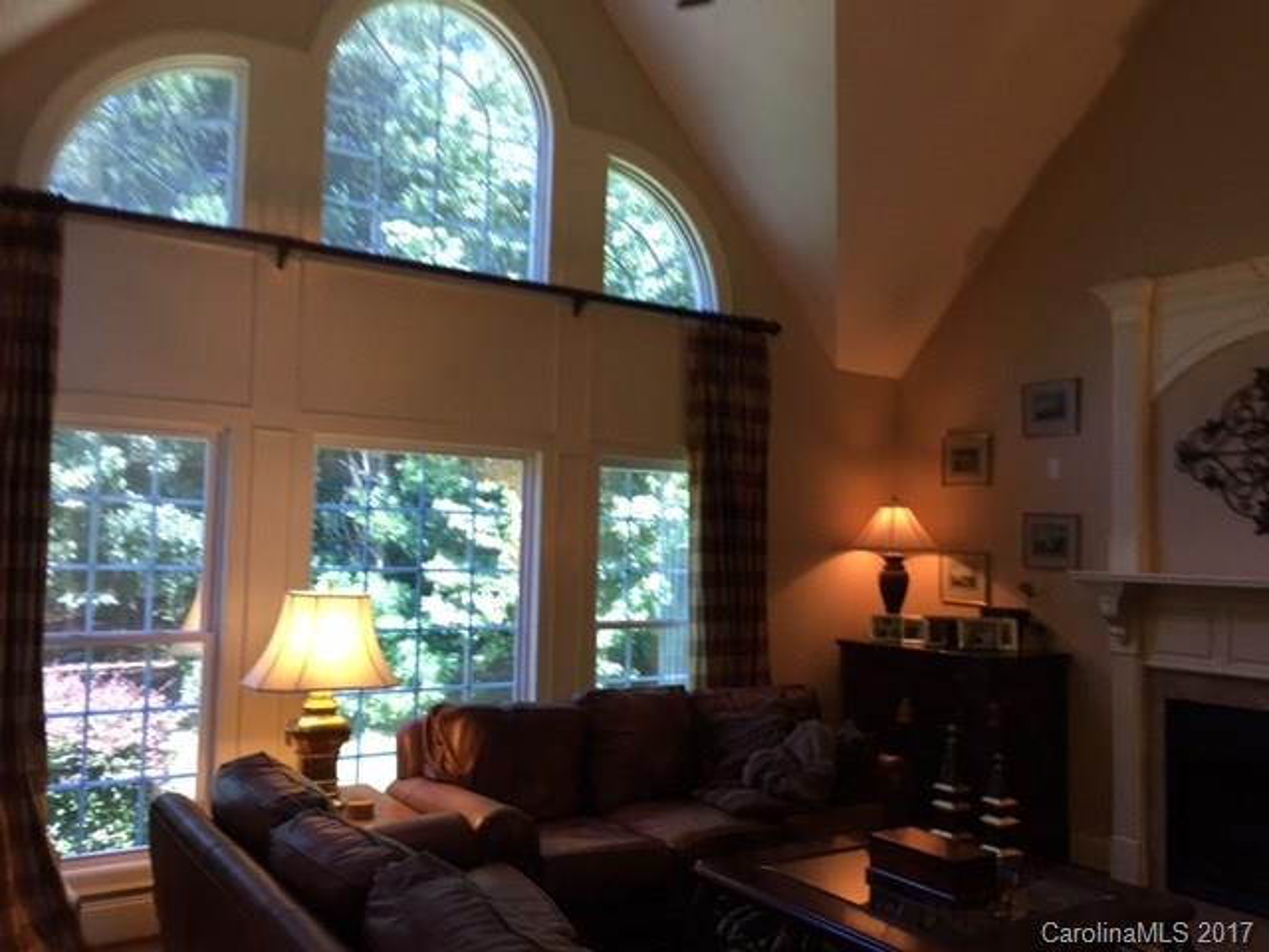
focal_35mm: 29
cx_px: 634
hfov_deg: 61.7
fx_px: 1063
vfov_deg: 48.2
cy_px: 476
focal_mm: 4.15
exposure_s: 1/15
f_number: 2.2
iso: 40
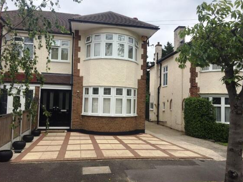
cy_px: 93
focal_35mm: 30
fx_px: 210
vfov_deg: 46.7
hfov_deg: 60.0
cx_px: 120
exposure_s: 1/1412
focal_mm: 4.15
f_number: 2.2
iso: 32
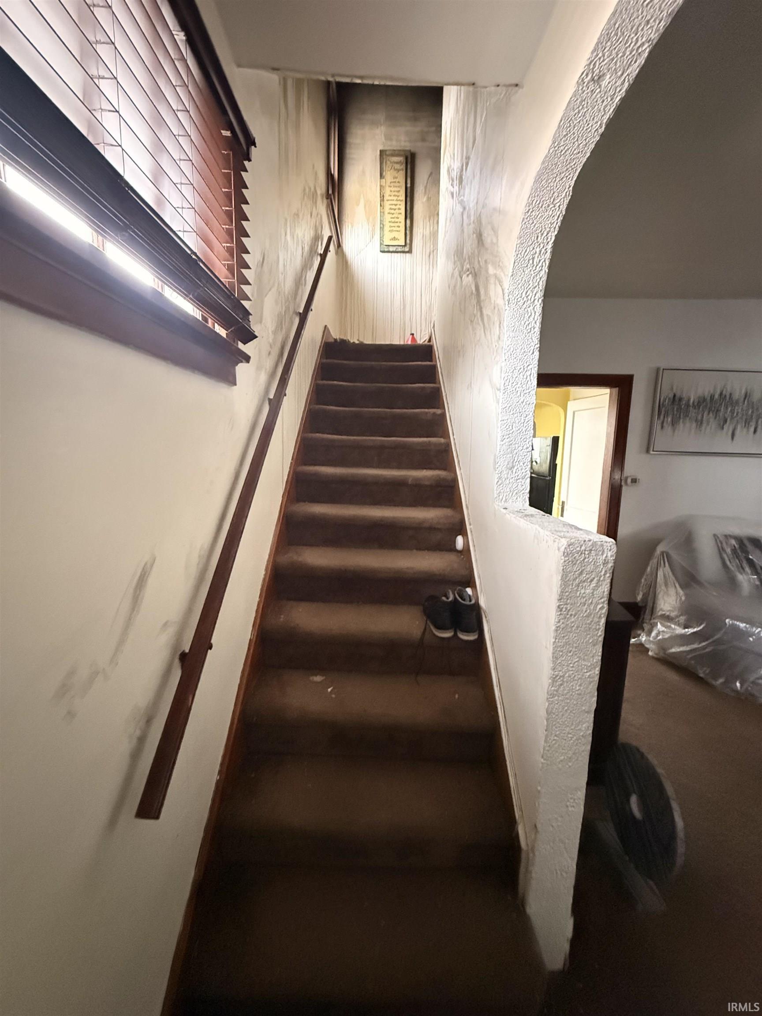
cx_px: 381
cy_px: 508
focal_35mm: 14
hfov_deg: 85.7
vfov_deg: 102.1
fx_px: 411
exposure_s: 1/58
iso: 1250
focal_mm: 2.22
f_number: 2.2
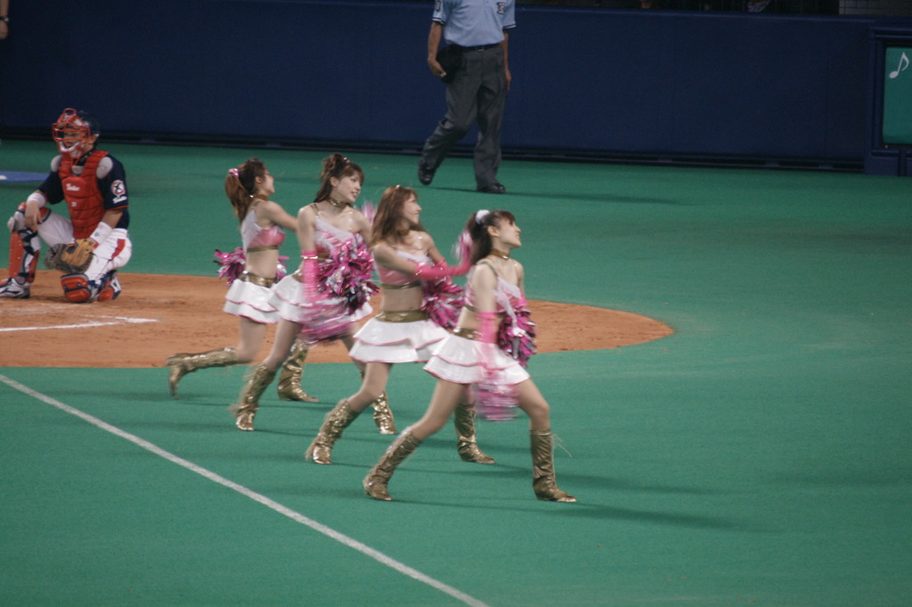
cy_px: 304
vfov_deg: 1.8
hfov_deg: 2.8
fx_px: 18993
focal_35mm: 750
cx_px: 456
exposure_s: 1/100
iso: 800
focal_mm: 500
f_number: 6.3
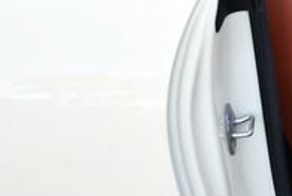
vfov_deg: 11.3
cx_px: 455
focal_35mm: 118
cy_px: -66
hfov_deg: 15.7
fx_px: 959
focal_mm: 18
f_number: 3.5
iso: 450
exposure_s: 1/250
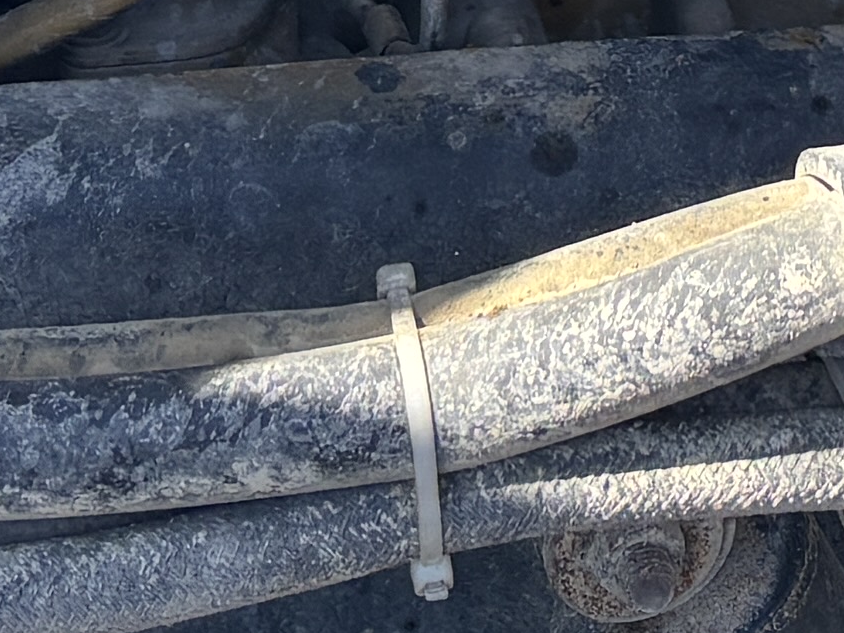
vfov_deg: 7.7
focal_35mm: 176
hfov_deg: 11.1
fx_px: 4291
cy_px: -974
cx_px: 878
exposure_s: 1/1068
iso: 50
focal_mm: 5.96
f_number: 1.6
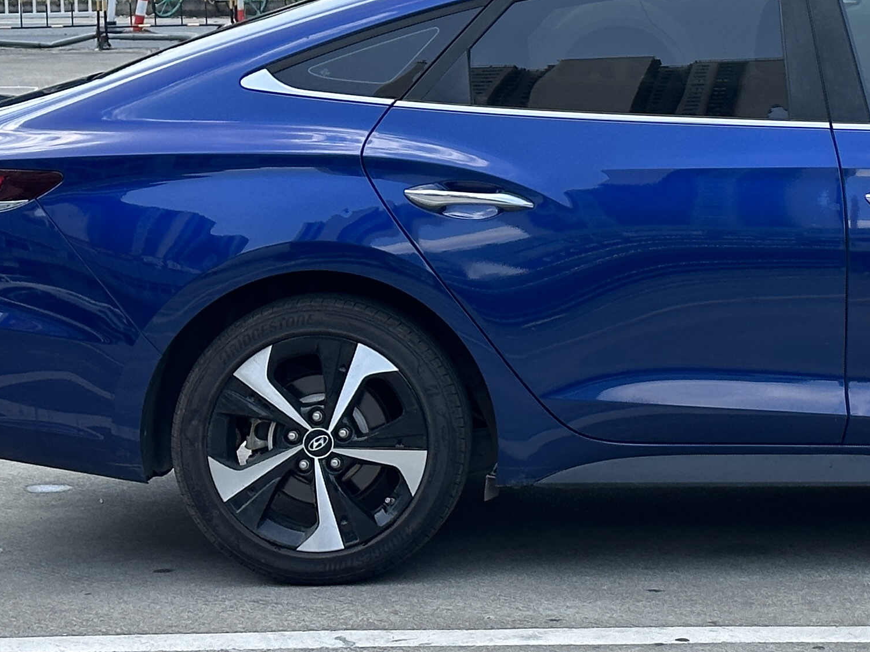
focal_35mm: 129
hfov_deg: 15.0
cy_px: 150
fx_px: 3242
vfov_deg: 11.5
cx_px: 894
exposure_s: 1/1062
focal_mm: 6.86
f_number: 1.78
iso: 64
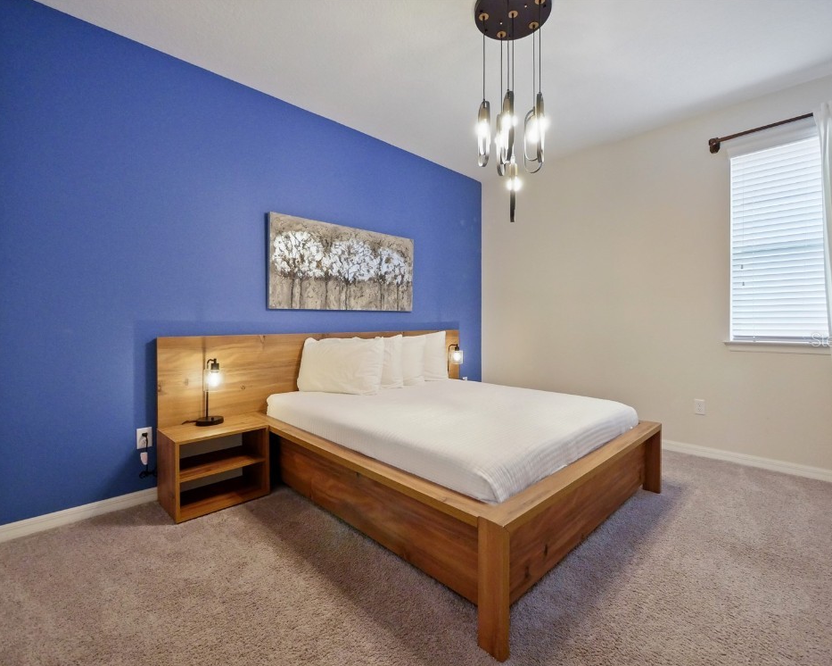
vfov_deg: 84.0
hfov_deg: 96.7
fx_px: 369
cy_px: 339
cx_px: 439
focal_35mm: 15
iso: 3200
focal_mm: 7
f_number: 4
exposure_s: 1/60
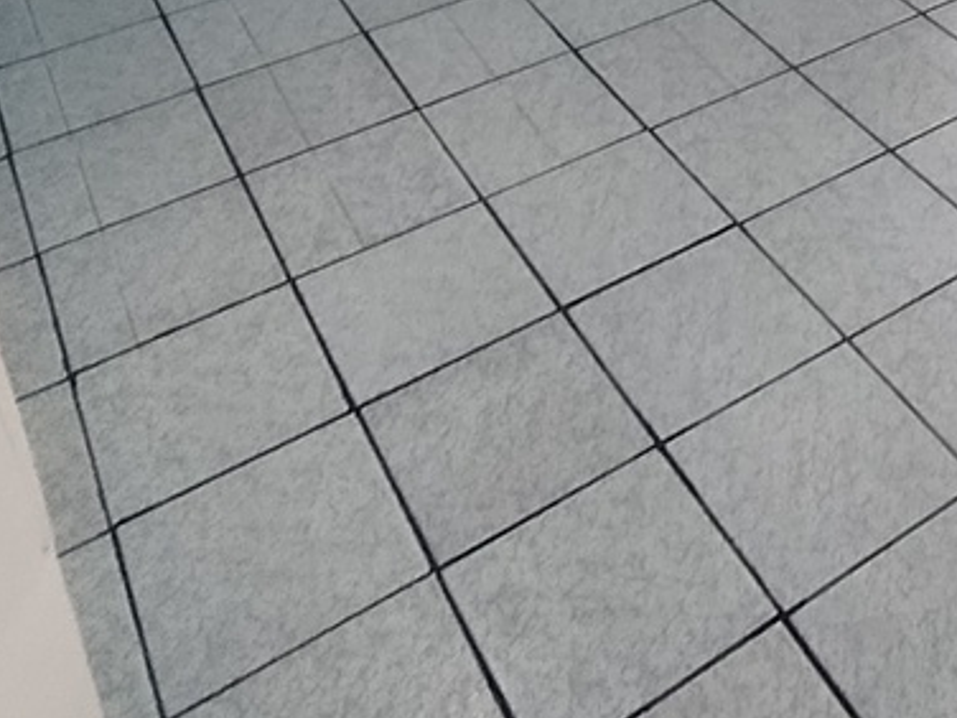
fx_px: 1410
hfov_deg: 34.9
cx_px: 901
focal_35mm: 51
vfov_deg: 23.9
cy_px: -295
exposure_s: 1/100
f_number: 2.2
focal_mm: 1.42
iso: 279
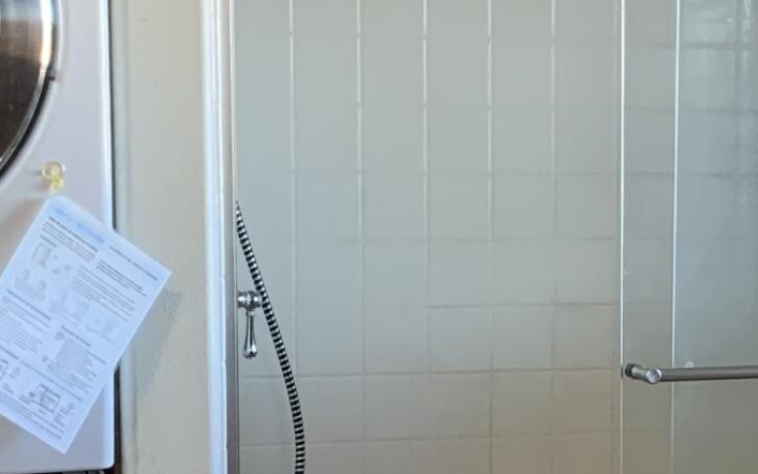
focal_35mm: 117
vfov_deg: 11.1
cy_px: 414
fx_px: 2417
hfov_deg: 17.5
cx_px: 731
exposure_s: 1/60
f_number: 1.8
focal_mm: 4.25
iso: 250
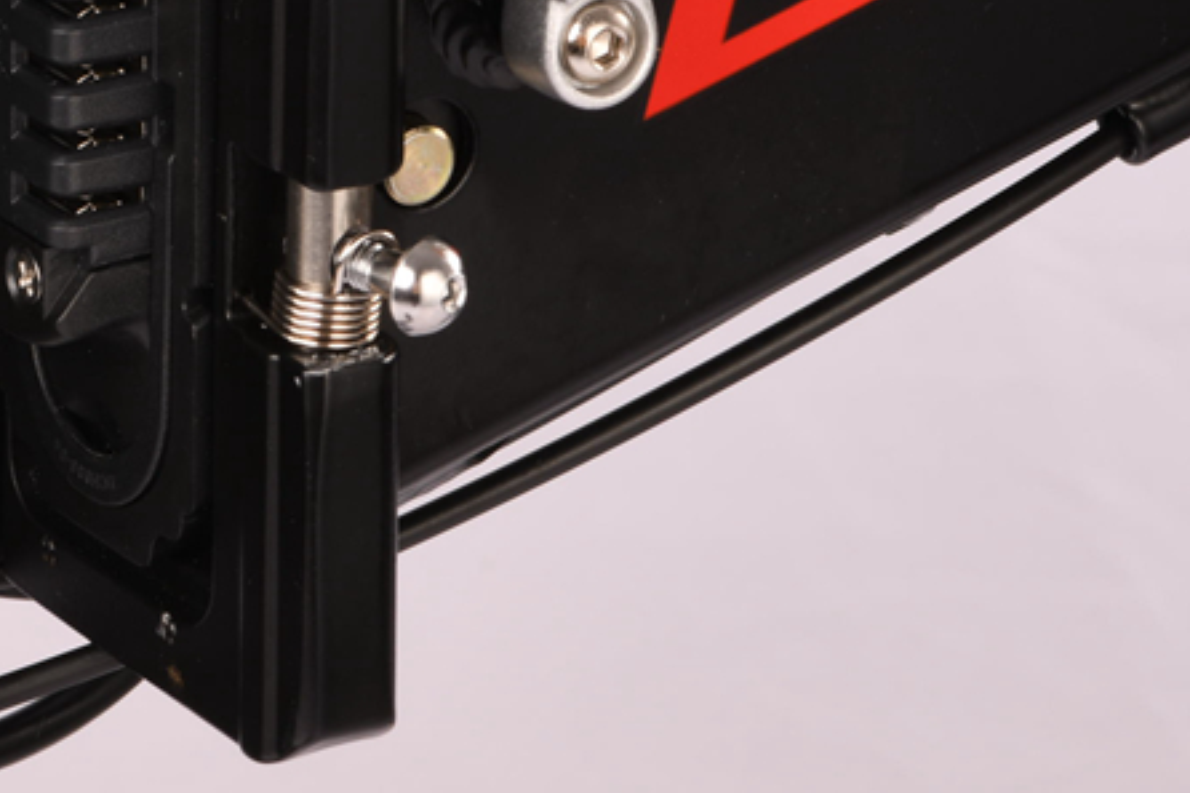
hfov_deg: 6.5
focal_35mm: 318
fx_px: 10507
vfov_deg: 4.3
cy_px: 184
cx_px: -104
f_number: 25
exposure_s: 1/100
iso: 100
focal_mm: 105
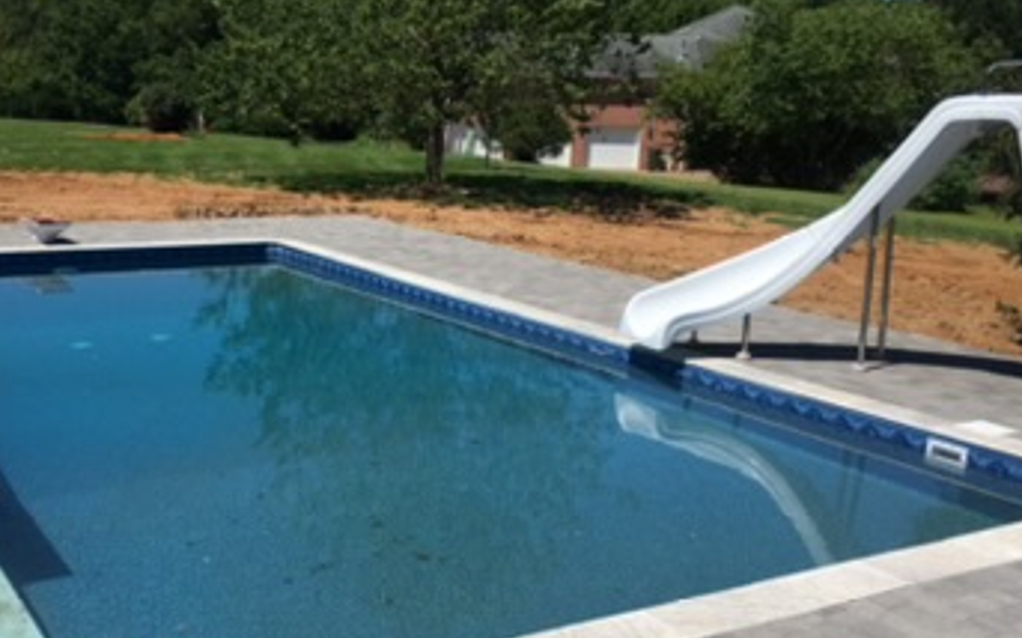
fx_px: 1197
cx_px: 369
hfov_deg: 45.7
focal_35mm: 43
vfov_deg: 29.7
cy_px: 408
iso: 25
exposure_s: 1/2653
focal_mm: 4.15
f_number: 2.2
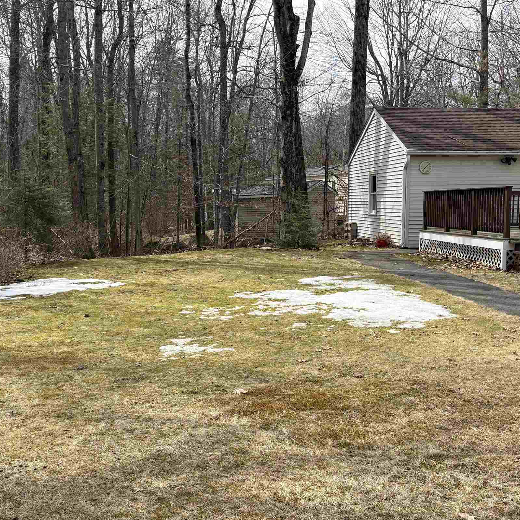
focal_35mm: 44
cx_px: 270
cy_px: 310
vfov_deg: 38.2
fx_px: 748
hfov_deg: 38.3
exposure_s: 1/1751
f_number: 1.6
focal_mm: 5.96
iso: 50
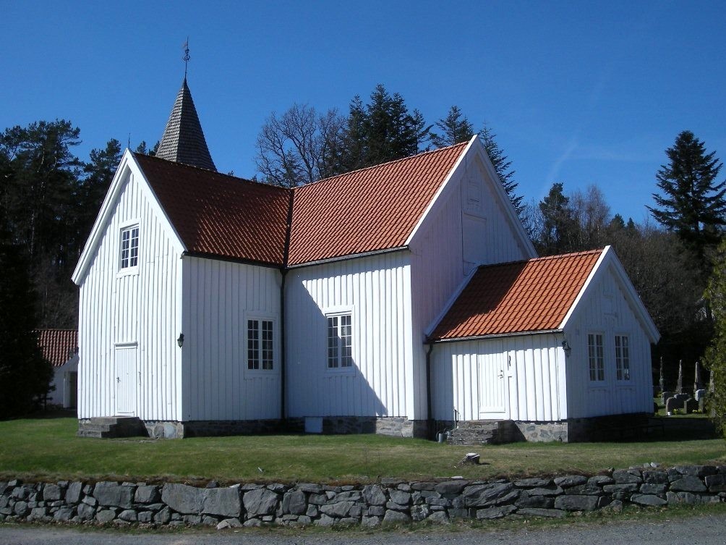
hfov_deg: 52.6
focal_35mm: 35
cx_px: 363
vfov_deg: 40.7
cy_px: 272
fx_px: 734
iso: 50
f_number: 5.7
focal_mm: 5.7
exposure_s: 1/384
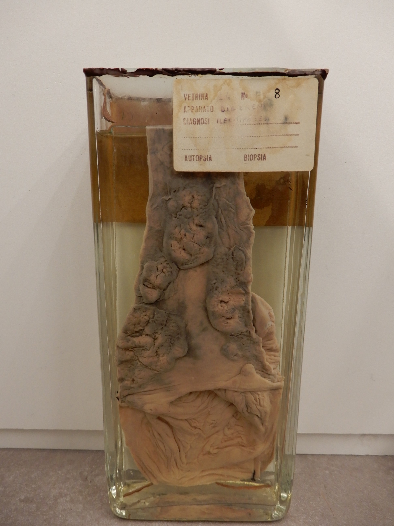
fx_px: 364
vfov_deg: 71.6
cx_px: 197
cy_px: 263
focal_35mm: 24
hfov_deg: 56.8
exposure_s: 1/30
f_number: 3.4
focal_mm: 4.3
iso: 180
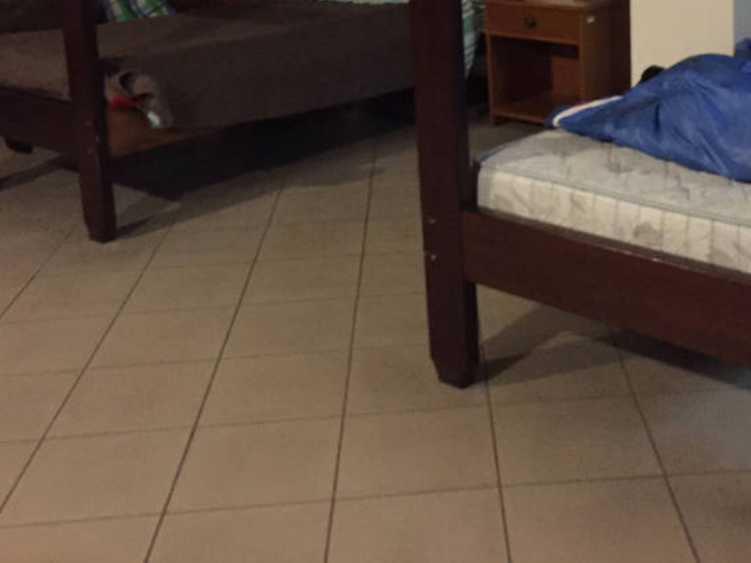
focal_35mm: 53
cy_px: 50
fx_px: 1150
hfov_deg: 35.9
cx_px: 479
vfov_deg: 26.5
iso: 800
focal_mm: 4.15
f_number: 2.2
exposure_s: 1/17
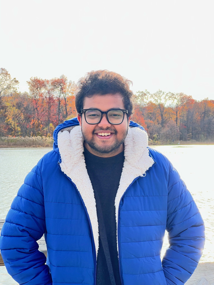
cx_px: 107
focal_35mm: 77
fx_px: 635
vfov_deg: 25.3
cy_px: 142
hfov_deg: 19.1
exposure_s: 1/162
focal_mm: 9
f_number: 2.8
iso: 32
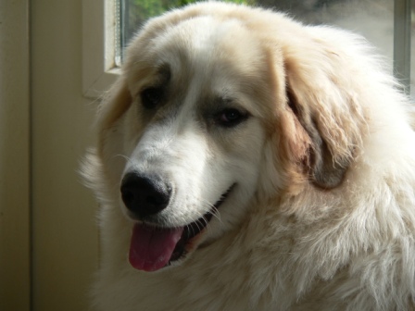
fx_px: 4280
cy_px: 156
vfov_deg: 4.2
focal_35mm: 357
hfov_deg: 5.6
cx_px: 208
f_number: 3.3
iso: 80
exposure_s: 1/100
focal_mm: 59.5
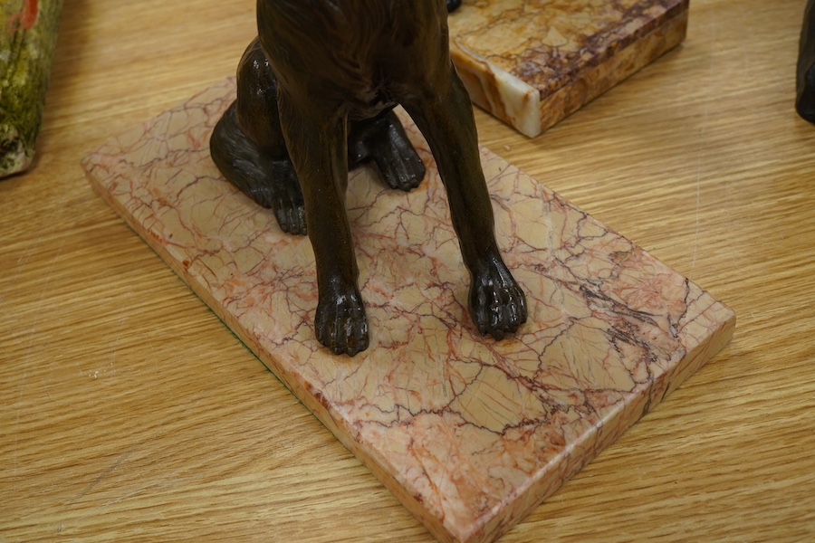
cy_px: 272
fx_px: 1019
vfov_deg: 29.9
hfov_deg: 43.6
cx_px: 408
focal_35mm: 45
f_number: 9
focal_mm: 30
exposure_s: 1/125
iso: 1250
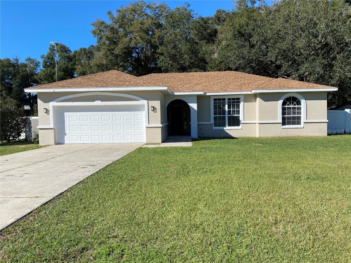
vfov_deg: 53.1
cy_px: 132
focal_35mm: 26
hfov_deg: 67.3
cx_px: 176
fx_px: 264
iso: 32
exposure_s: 1/2967
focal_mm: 4.25
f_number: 1.8
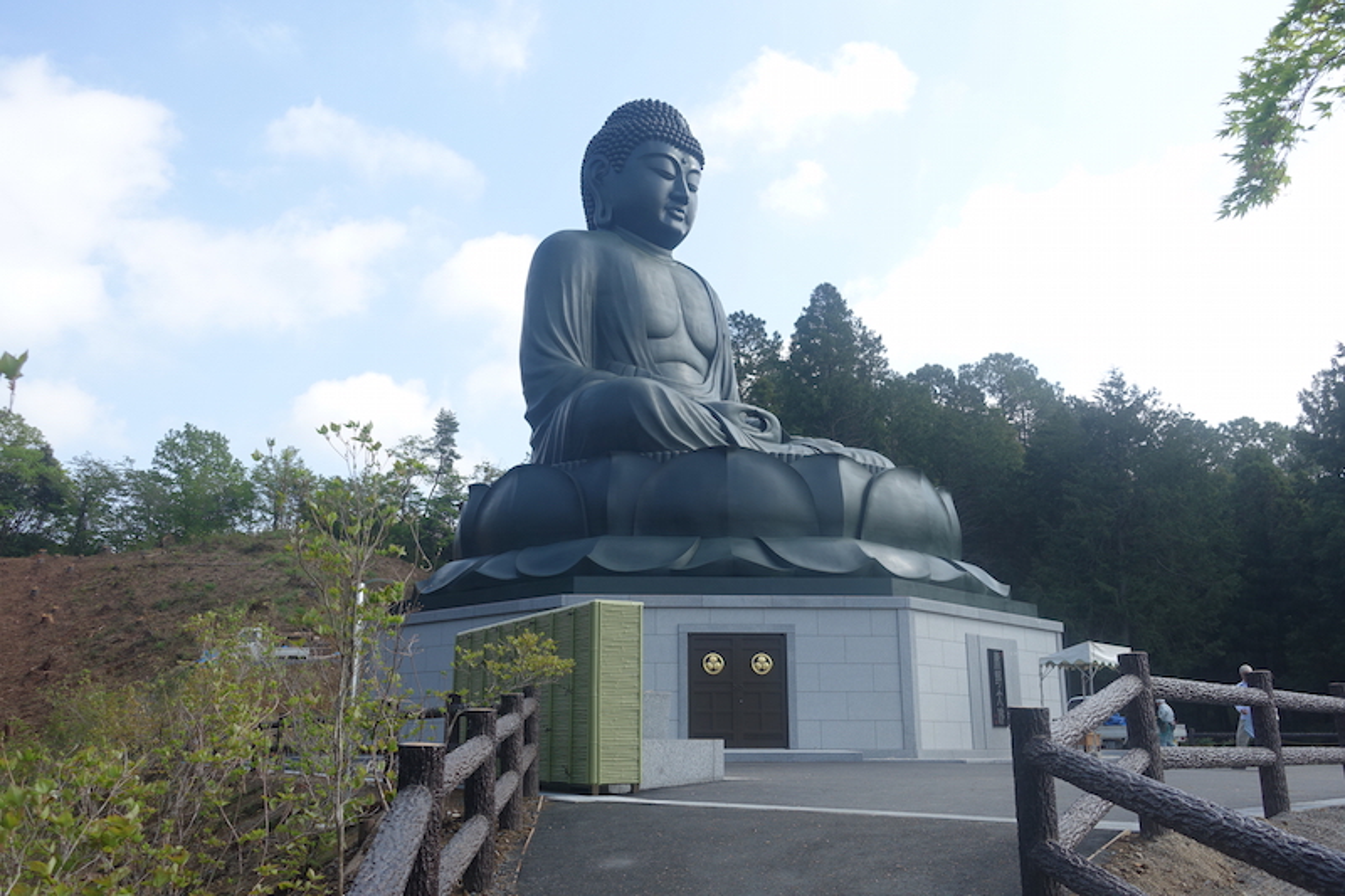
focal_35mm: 30
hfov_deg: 61.9
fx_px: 1121
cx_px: 672
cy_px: 448
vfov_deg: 43.6
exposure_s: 1/500
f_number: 4
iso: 125
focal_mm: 11
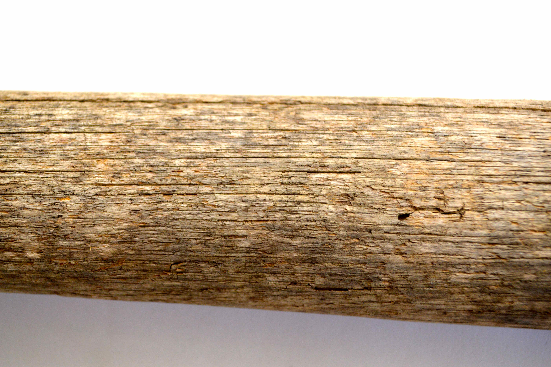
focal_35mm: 48
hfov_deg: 41.1
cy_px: 184
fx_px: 734
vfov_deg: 28.0
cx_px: 276
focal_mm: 32
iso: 560
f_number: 4.8
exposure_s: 1/60
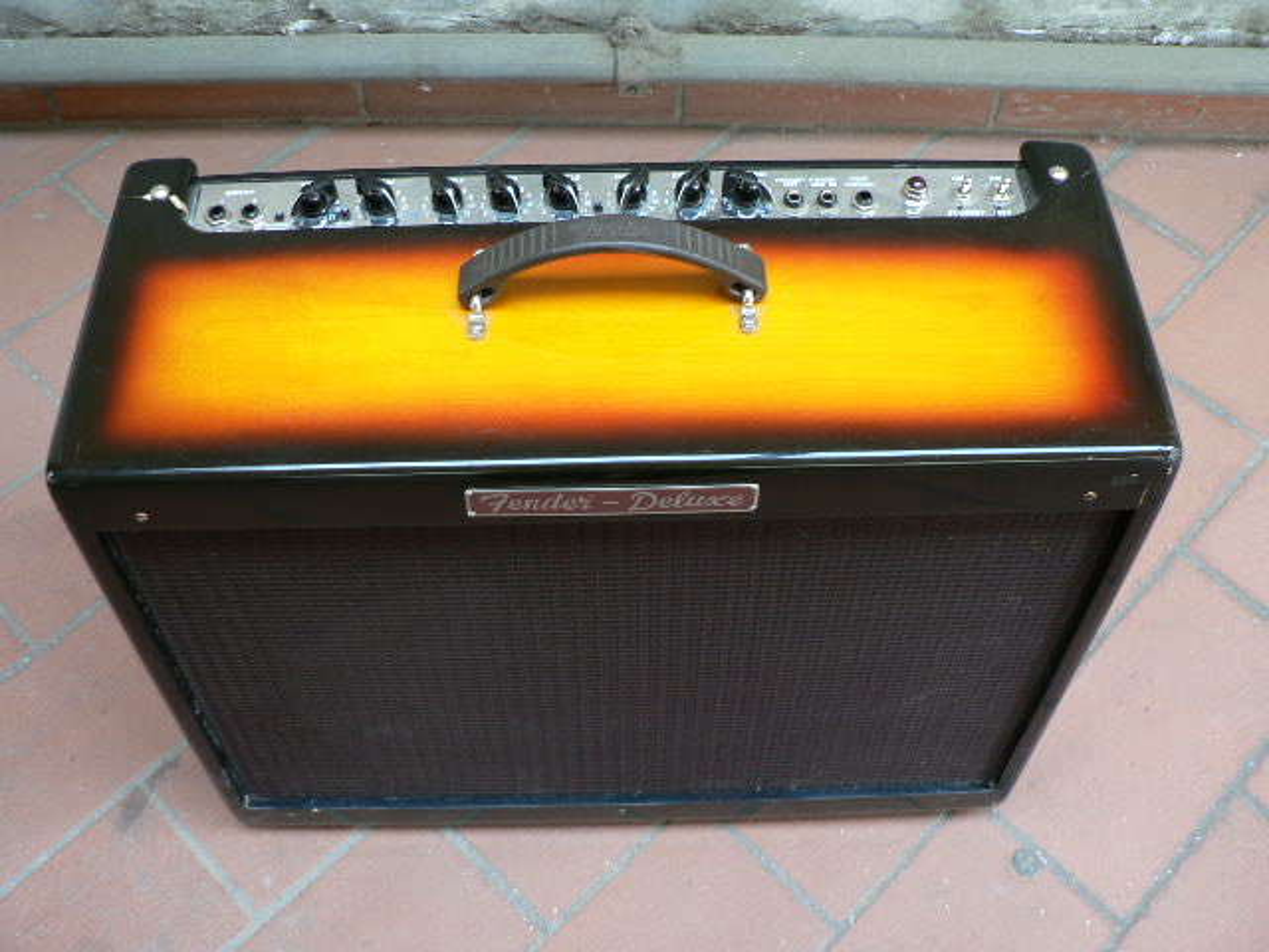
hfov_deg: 51.4
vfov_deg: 39.7
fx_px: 1320
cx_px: 634
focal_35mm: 36
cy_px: 476
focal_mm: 6
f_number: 2.8
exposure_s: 1/30
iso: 80
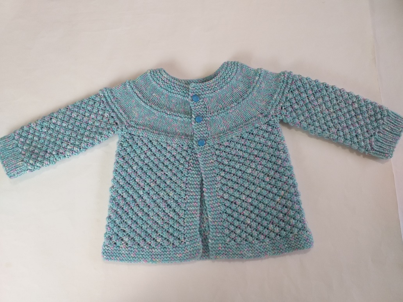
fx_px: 303
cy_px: 151
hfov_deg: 67.3
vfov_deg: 53.1
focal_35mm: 26
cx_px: 202
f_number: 1.9
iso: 50
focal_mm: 3.6
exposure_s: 1/60
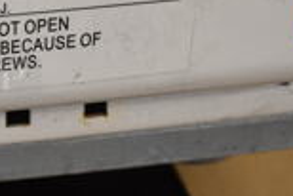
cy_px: -2
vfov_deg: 12.7
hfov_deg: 16.9
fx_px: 872
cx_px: -169
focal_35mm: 107
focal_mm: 18
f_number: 5
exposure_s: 1/60
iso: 800
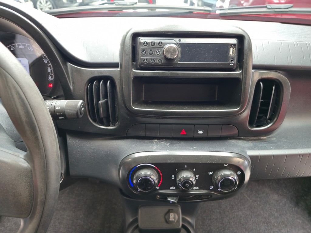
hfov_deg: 73.9
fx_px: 207
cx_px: 156
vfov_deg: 58.9
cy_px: 116
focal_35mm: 23
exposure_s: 1/40
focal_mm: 6.3
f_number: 1.7
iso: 400
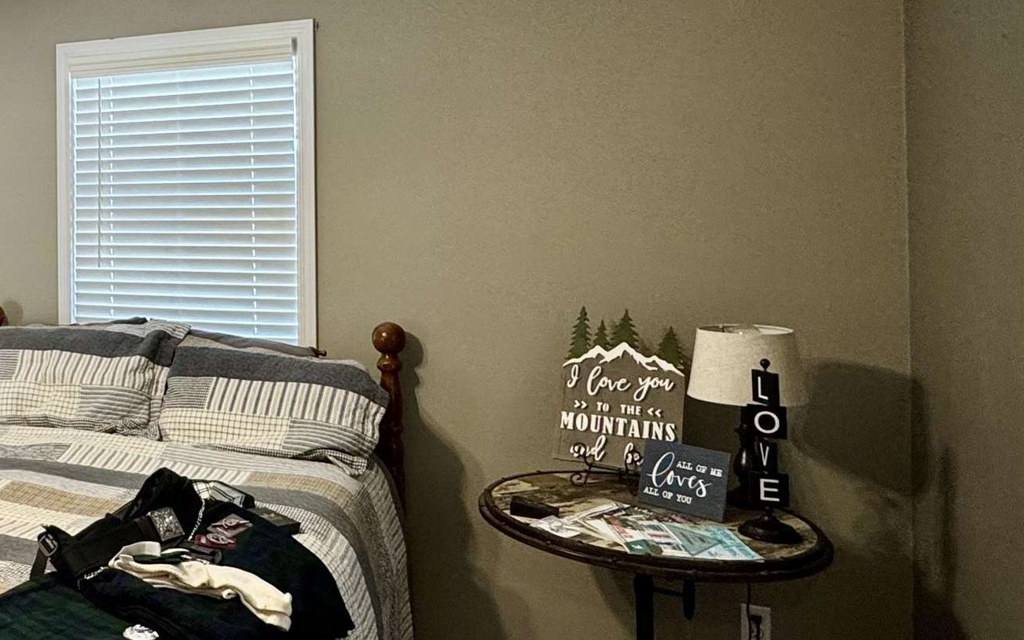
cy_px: 211
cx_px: 74
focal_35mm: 35
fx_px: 977
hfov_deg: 48.5
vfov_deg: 35.9
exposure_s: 1/60
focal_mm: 2.22
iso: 160
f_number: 2.2
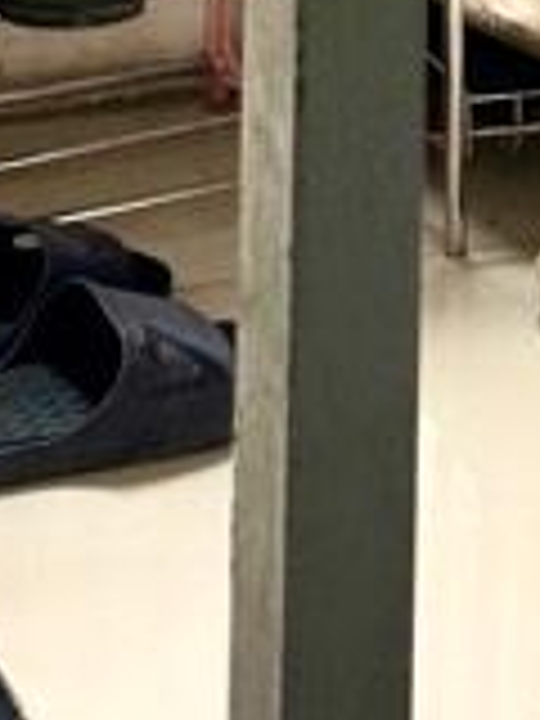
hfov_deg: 9.5
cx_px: -58
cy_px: -1364
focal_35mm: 154
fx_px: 3203
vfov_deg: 10.0
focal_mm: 6.76
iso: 80
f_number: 1.78
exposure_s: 1/425
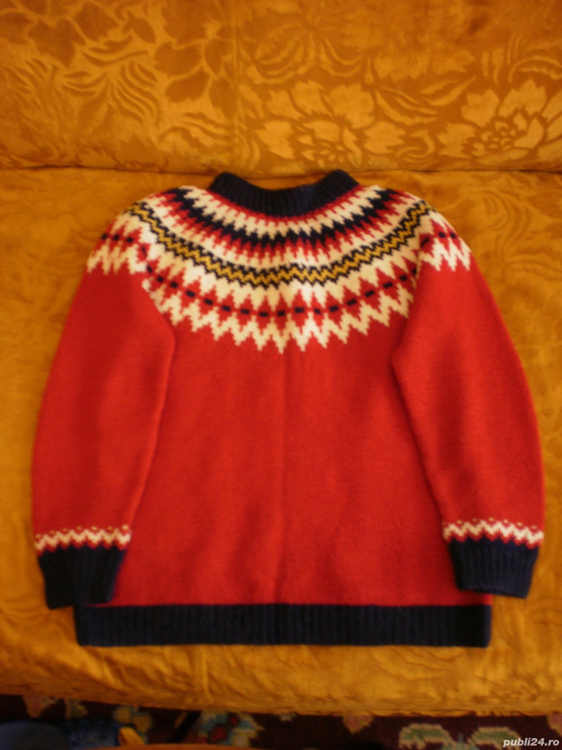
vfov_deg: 51.4
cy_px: 375
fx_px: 780
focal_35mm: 36
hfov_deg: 39.6
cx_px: 281
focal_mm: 6.3
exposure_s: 1/2
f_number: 3.1
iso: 125
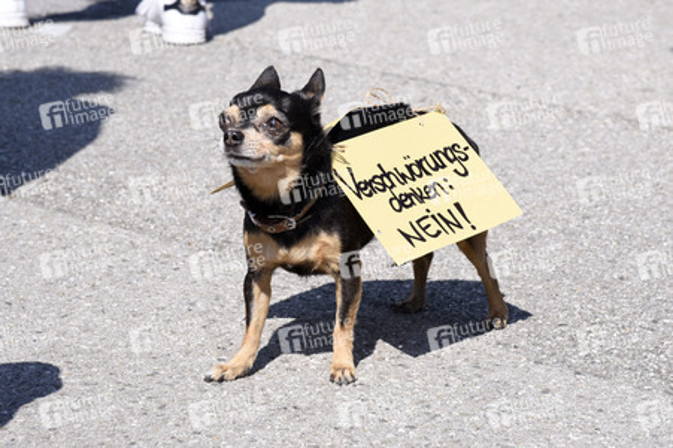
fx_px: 2242
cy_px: 224
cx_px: 336
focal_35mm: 120
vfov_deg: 11.4
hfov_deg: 17.1
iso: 160
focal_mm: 120
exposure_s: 1/160
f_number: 11
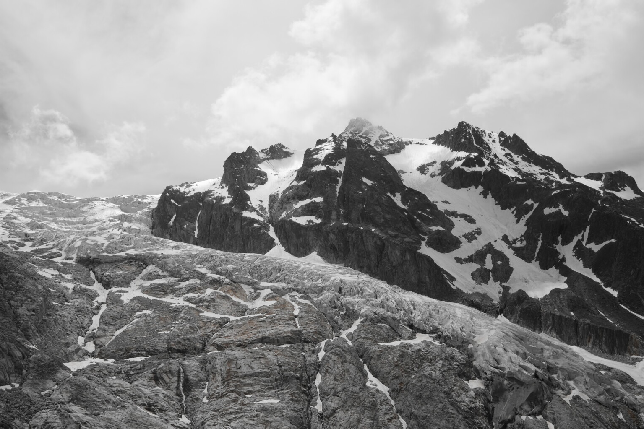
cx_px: 308
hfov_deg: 50.7
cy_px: 220
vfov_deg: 35.0
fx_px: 680
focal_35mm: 38
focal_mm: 24
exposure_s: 1/200
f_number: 9
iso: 160
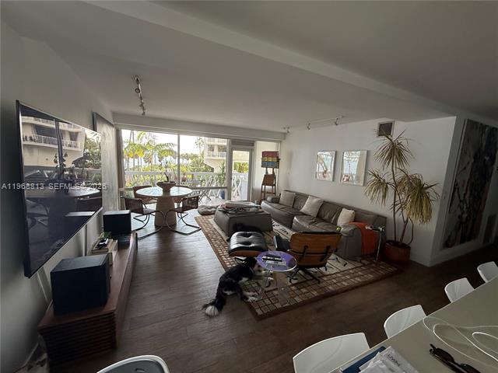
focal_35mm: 14
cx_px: 249
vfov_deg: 85.7
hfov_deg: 102.1
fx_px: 201
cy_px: 186
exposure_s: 1/196
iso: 64
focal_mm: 2.22
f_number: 2.2
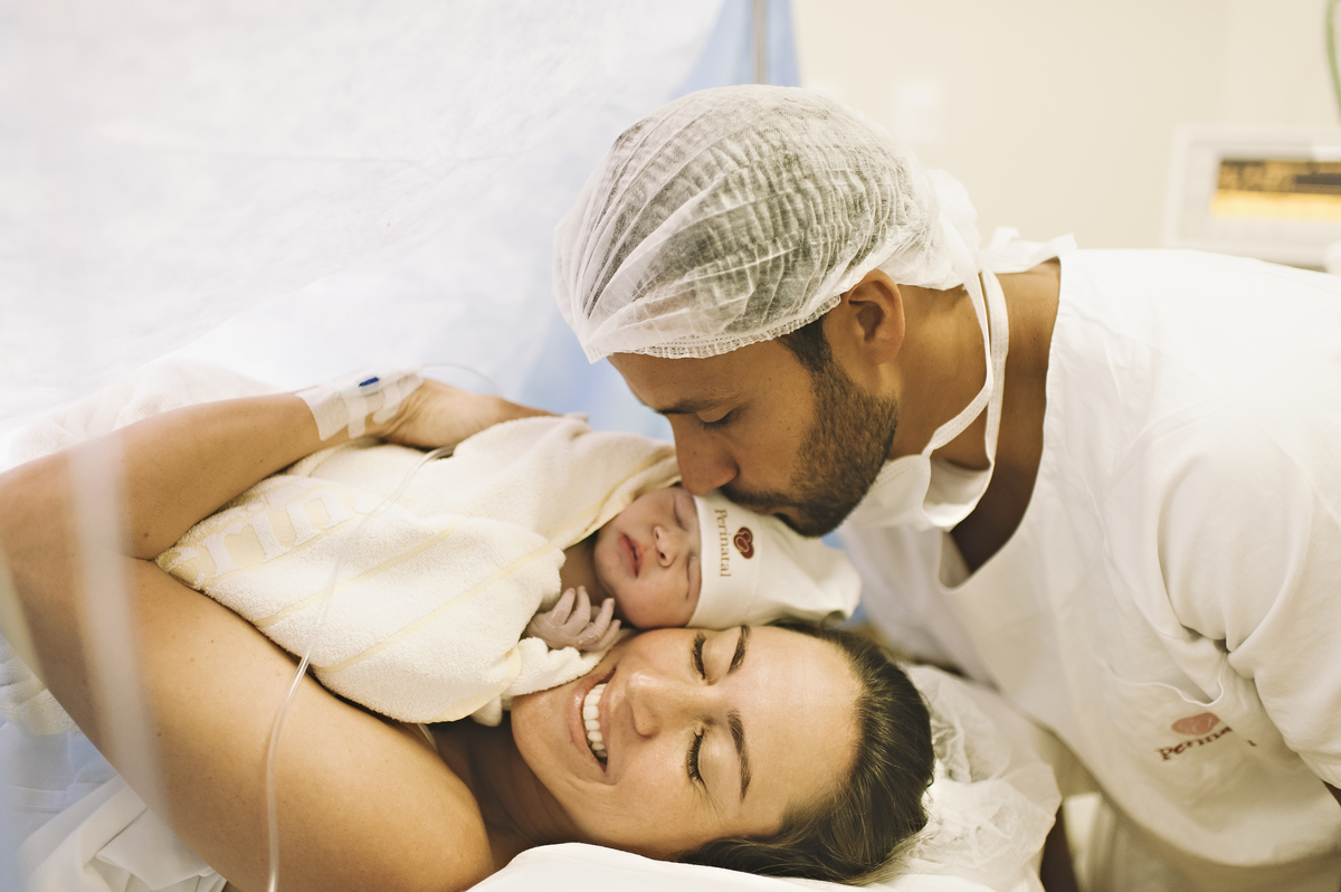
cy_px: 446
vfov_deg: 37.8
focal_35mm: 35
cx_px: 670
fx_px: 1303
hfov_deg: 54.5
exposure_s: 1/100
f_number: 1.4
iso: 800
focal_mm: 35
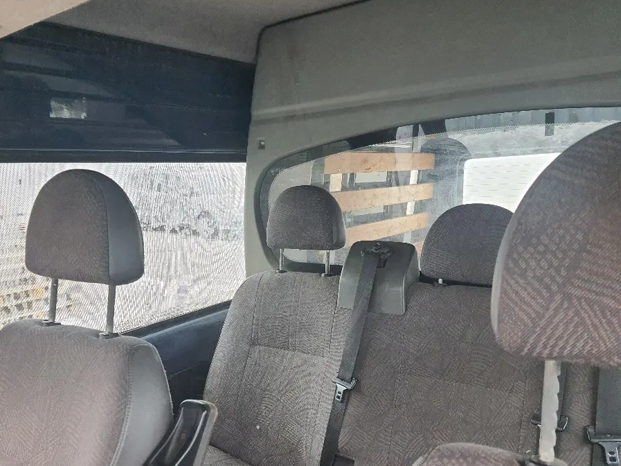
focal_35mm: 29
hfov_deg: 61.5
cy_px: 252
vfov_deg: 48.1
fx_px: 520
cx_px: 277
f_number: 1.7
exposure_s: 1/100
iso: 100
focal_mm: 4.32
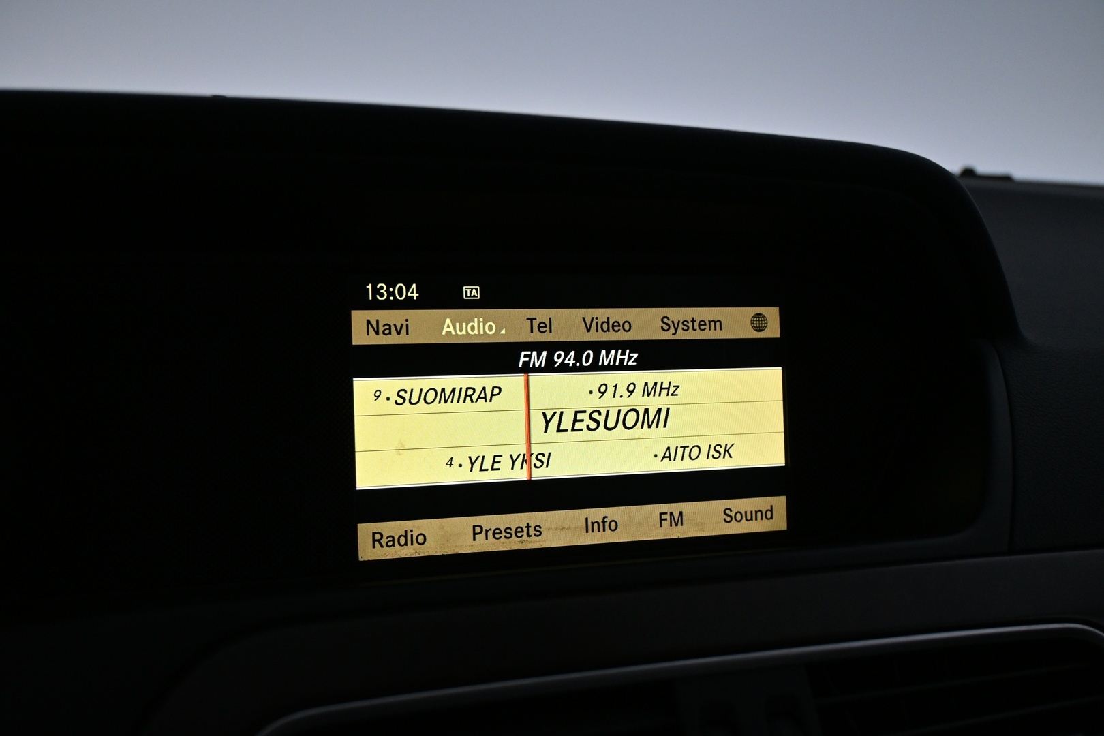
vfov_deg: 38.4
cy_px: 368
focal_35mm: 34
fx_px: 1058
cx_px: 552
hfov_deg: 55.1
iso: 800
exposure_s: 1/125
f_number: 4.2
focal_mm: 23
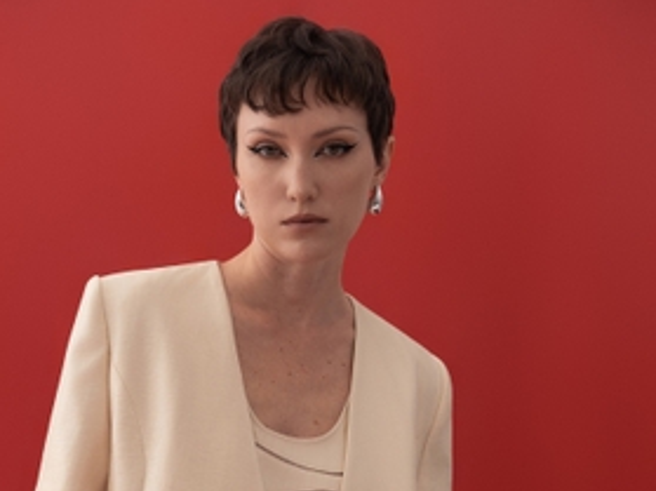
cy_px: 524
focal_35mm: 91
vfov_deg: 15.8
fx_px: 1724
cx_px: 287
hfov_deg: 21.5
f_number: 5.6
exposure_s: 1/160
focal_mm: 55
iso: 250
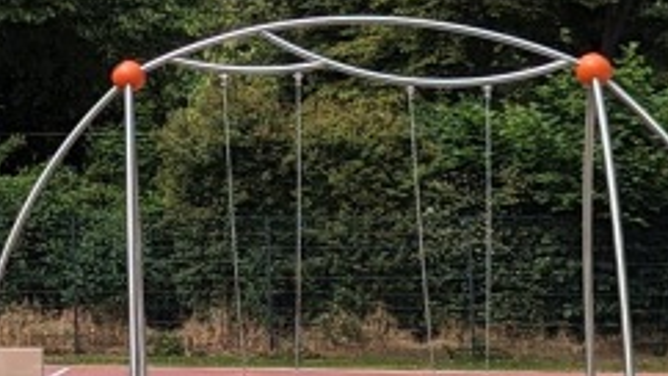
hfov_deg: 12.0
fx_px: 2869
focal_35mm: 162
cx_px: -593
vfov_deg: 7.4
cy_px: -22
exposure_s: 1/1550
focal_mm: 6.81
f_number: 1.85
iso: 47
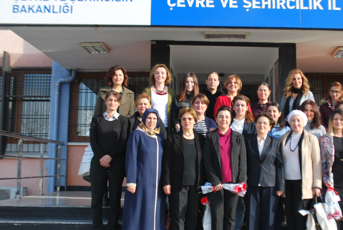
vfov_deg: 24.2
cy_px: 105
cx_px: 230
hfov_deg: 35.2
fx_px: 534
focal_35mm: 56
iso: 100
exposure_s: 1/160
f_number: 6.3
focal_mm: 26
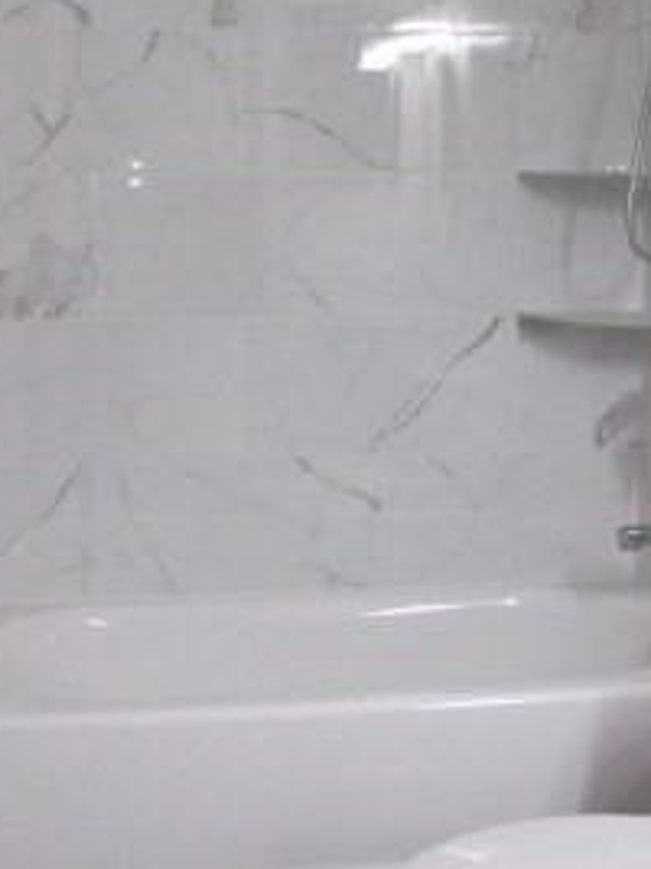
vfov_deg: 33.8
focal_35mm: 57
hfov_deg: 25.5
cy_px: 400
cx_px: 446
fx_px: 1430
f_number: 2.8
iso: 800
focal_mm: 5.7
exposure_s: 1/128
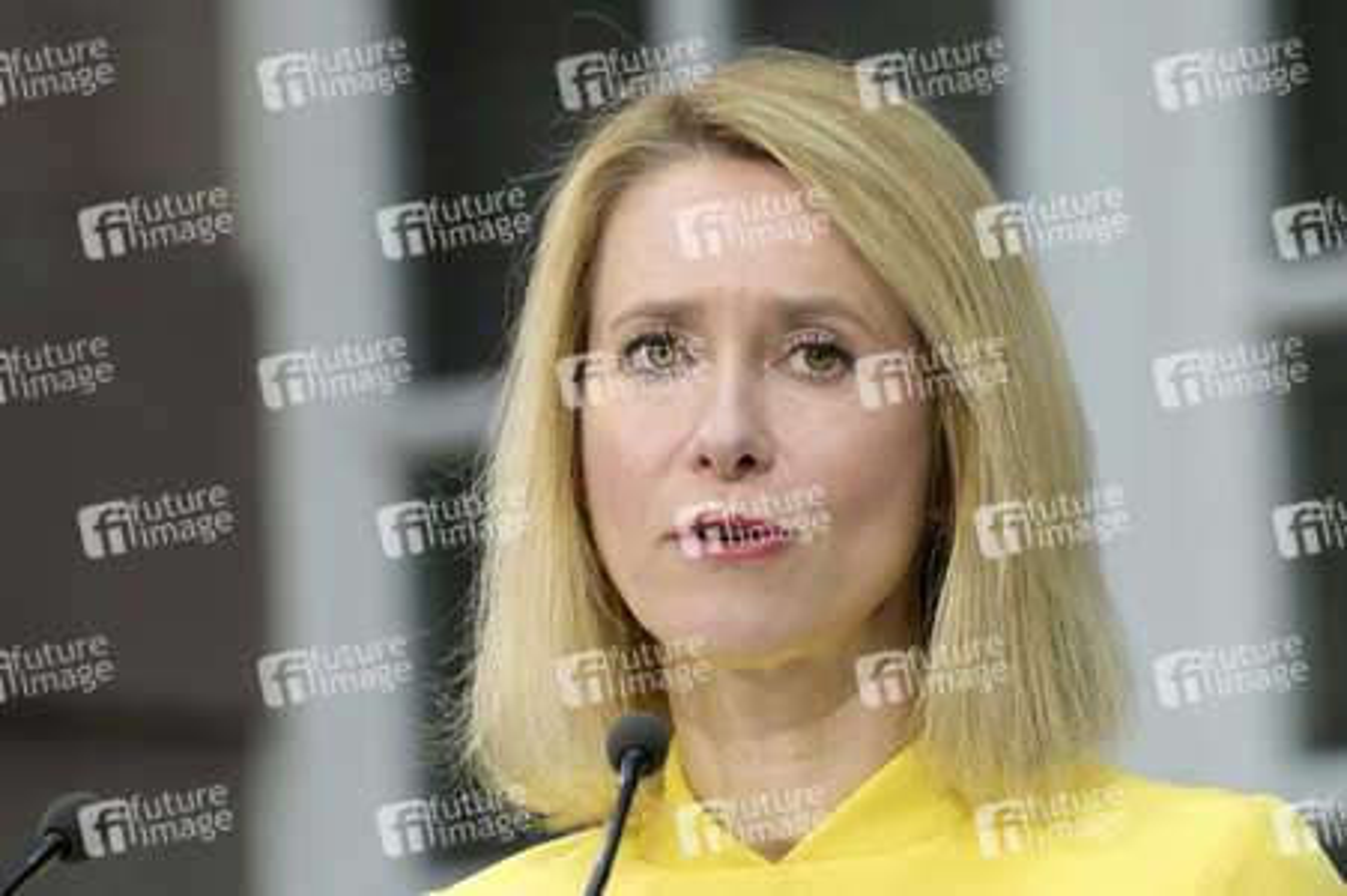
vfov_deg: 2.9
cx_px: 674
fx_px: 17946
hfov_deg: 4.3
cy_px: 448
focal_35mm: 480
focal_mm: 480
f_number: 9
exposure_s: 1/500
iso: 5000
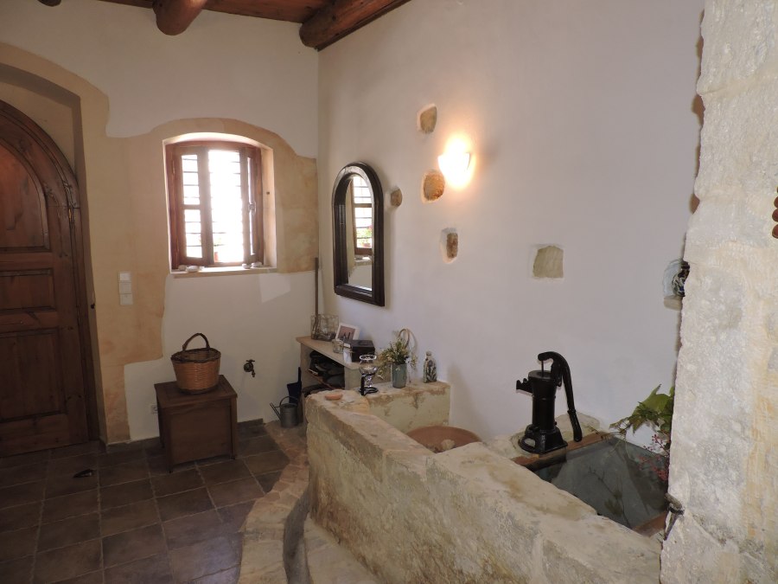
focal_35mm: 24
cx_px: 389
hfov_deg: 71.6
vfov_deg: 56.8
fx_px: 539
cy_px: 292
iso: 200
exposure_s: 1/30
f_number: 3
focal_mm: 4.3
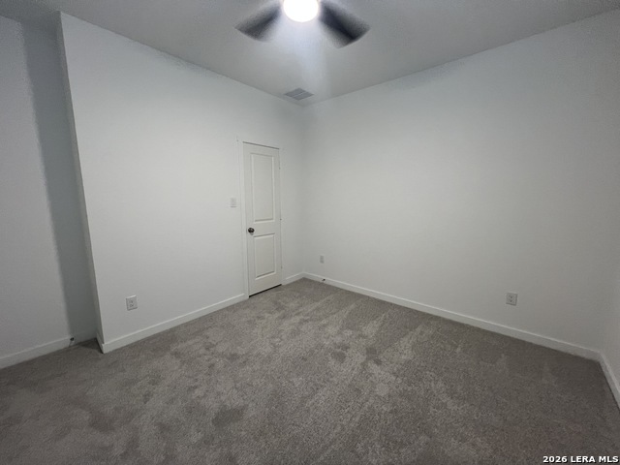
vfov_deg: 89.9
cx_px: 310
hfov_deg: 106.2
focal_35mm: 13
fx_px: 233
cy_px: 232
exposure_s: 1/63
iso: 200
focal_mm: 1.57
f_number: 1.8
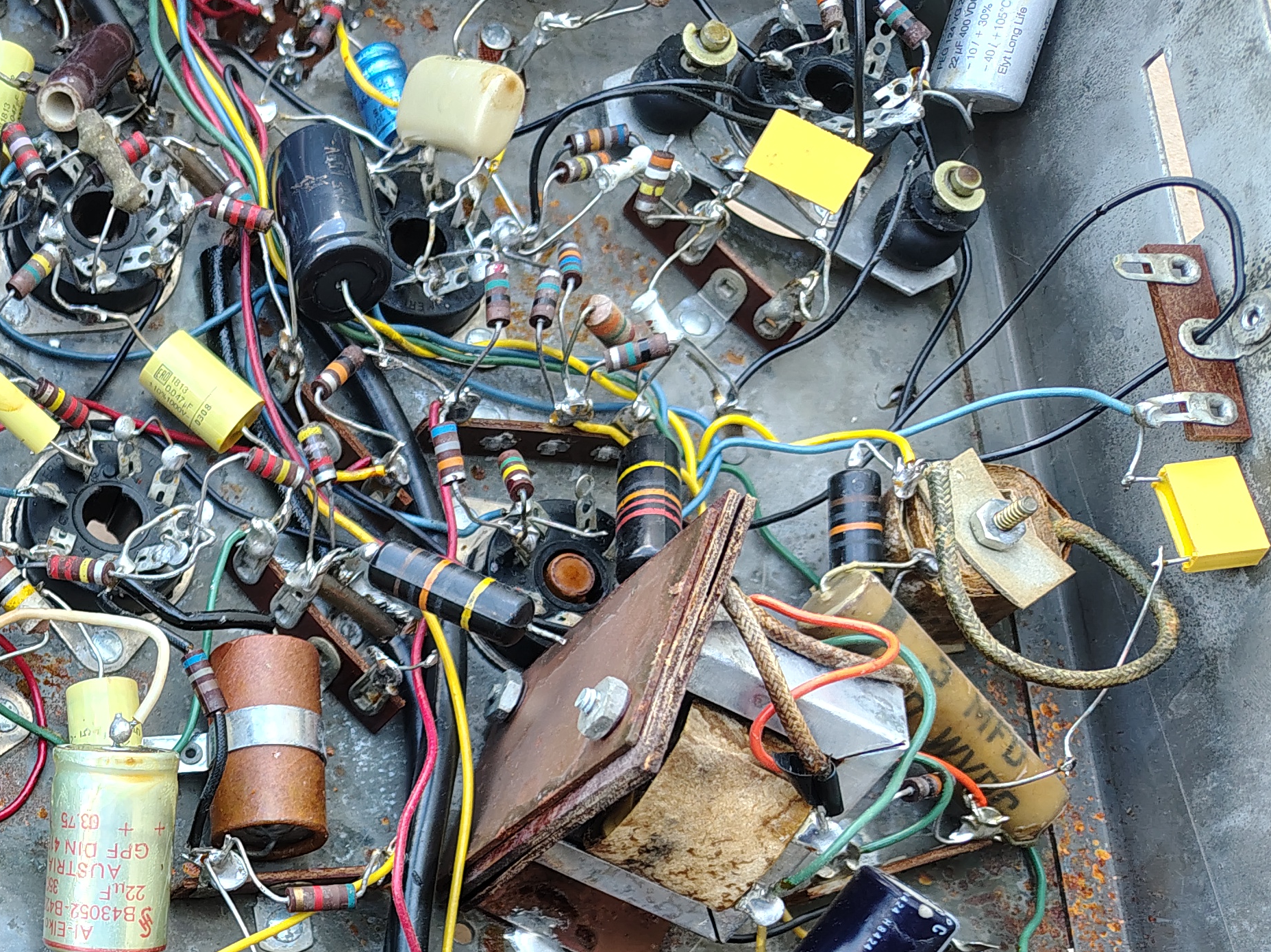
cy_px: 940
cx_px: -119
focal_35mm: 53
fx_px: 1946
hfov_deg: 32.0
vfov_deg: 26.2
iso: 163
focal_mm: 5.56
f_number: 1.8
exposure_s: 1/100
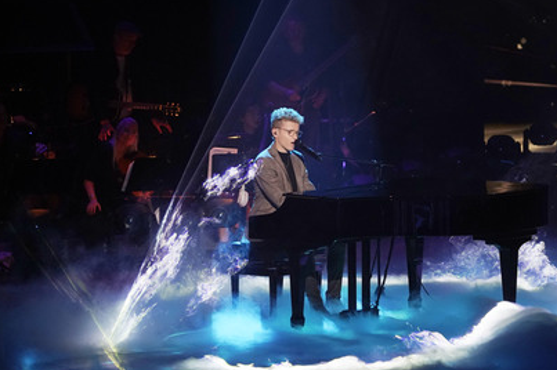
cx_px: 292
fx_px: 3463
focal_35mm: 224
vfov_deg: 6.1
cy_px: 188
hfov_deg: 9.2
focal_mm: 200
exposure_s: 1/160
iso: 4000
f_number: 5.6
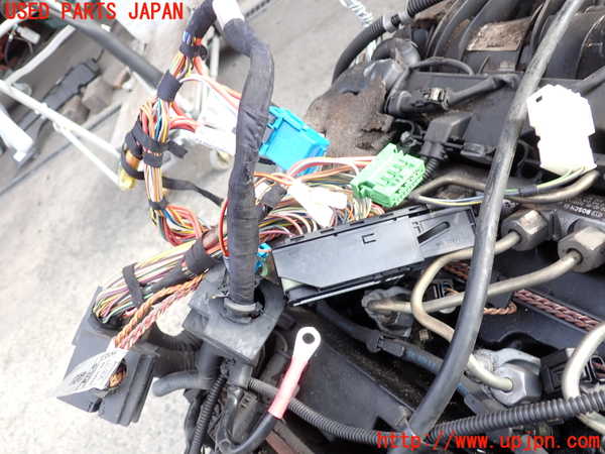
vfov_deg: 46.8
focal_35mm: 30
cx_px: 302
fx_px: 524
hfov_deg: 60.0
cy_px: 227
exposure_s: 1/125
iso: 100
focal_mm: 5.4
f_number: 2.3
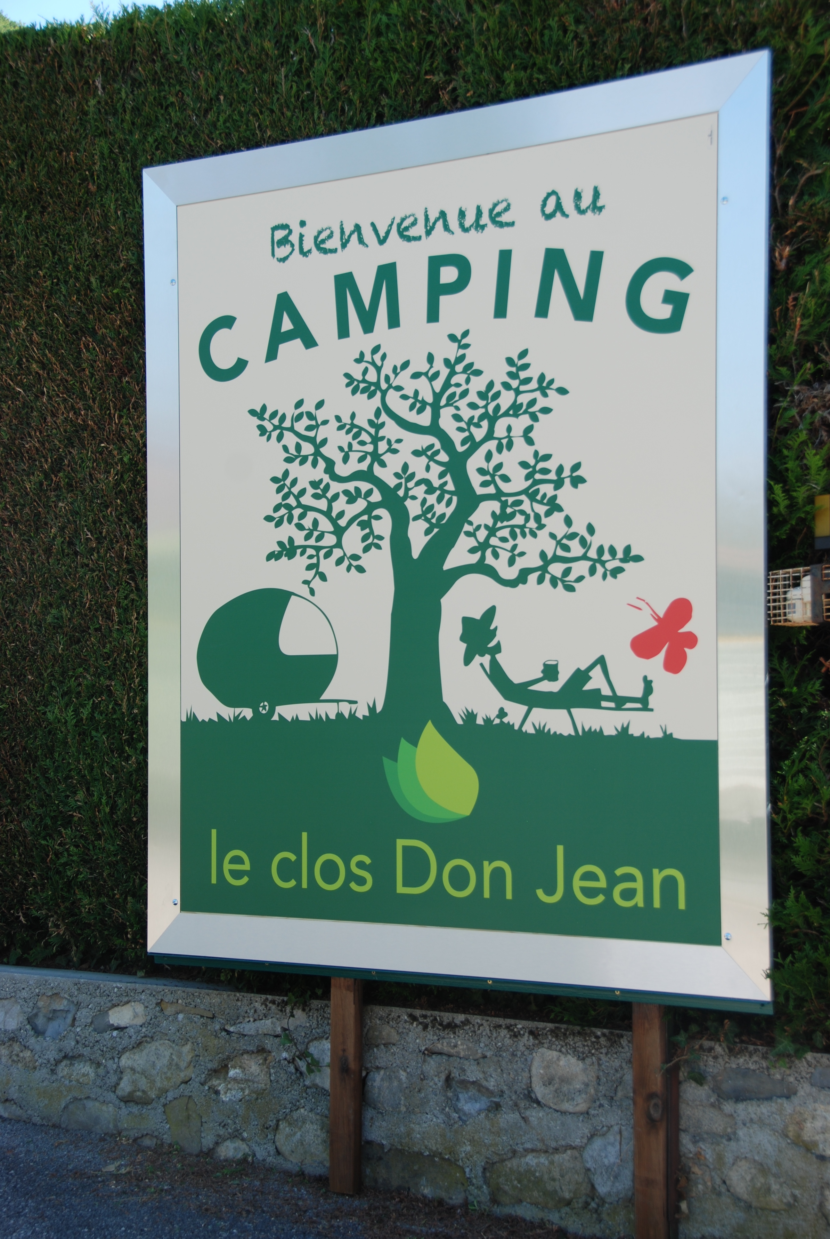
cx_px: 415
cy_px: 620
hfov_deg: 23.8
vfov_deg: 35.0
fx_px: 1965
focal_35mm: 57
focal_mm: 38
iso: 100
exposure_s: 1/125
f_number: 5.6
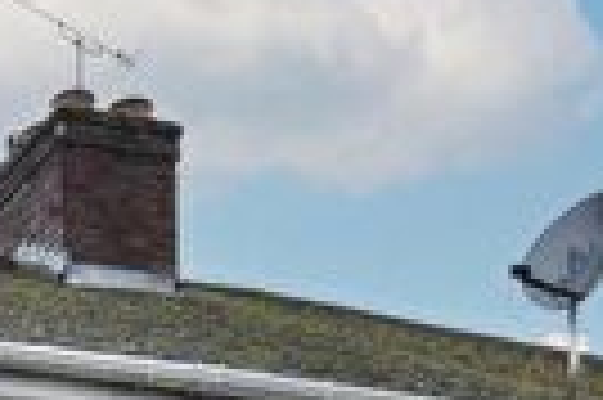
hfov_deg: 15.4
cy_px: 955
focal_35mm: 118
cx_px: -428
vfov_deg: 10.1
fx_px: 1968
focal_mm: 15
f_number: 8
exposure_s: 1/60
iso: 640
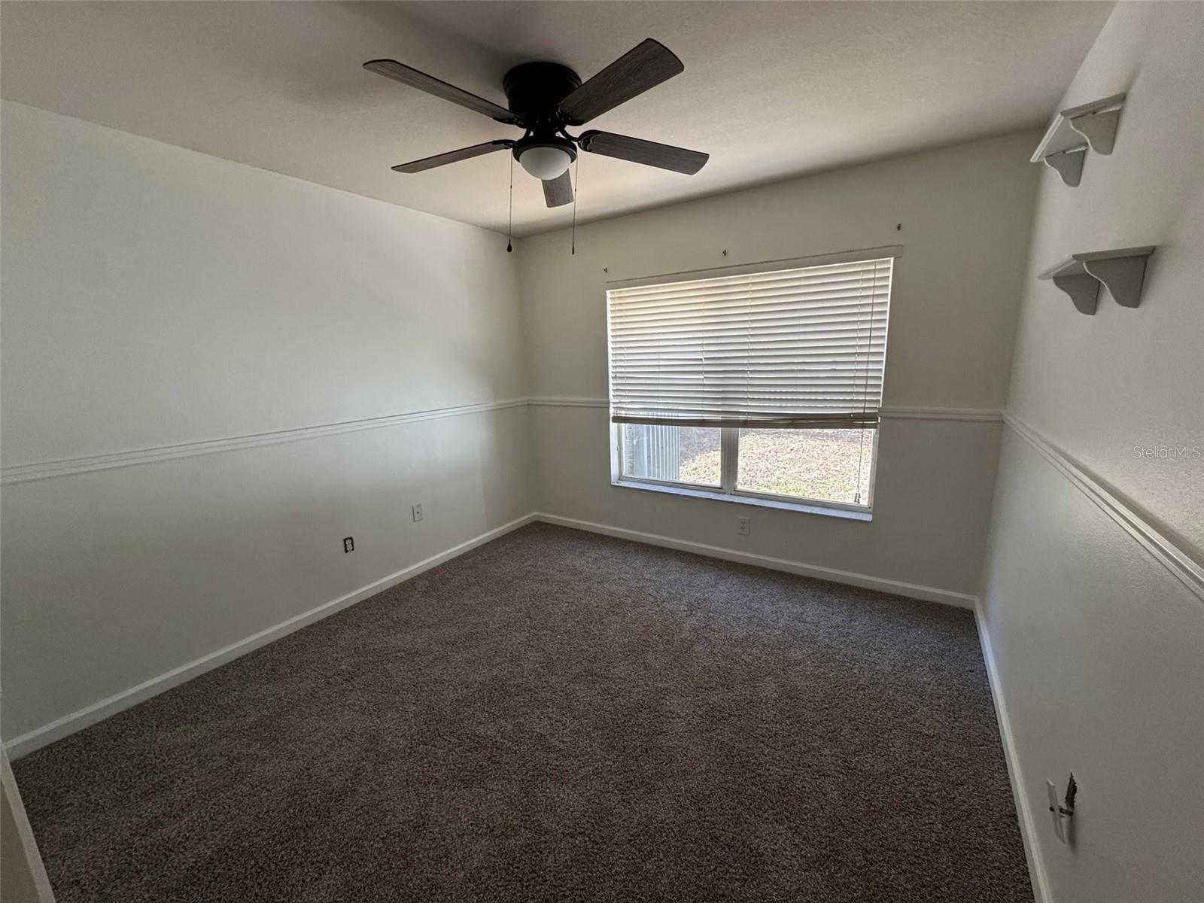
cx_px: 602
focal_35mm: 14
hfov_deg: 102.1
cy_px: 452
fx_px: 487
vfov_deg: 85.7
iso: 250
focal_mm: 2.22
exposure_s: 1/120
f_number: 2.2
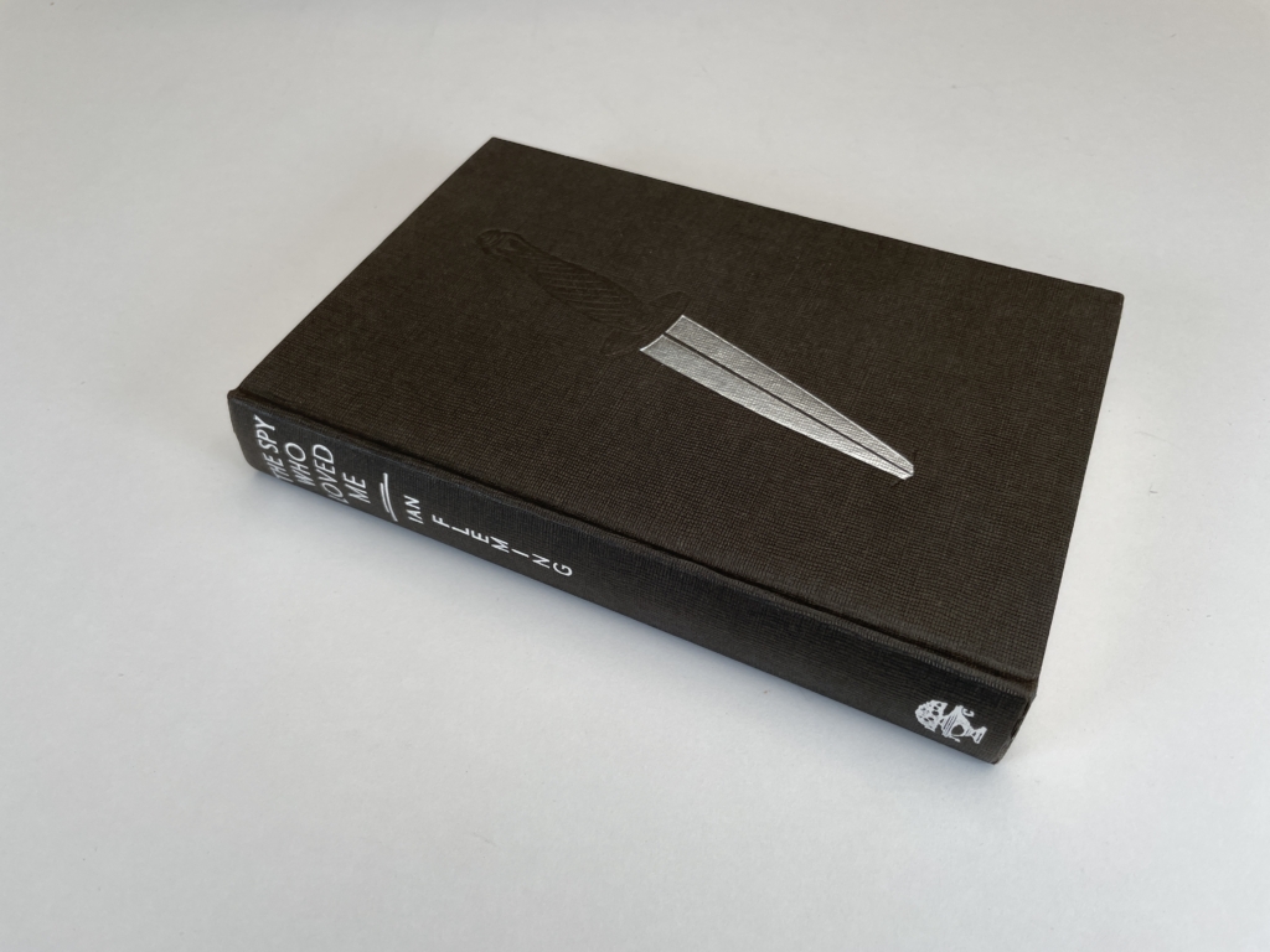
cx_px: 635
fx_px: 954
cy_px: 476
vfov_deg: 53.1
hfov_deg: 67.3
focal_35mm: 26
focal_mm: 4.2
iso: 32
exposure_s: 1/205
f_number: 1.6
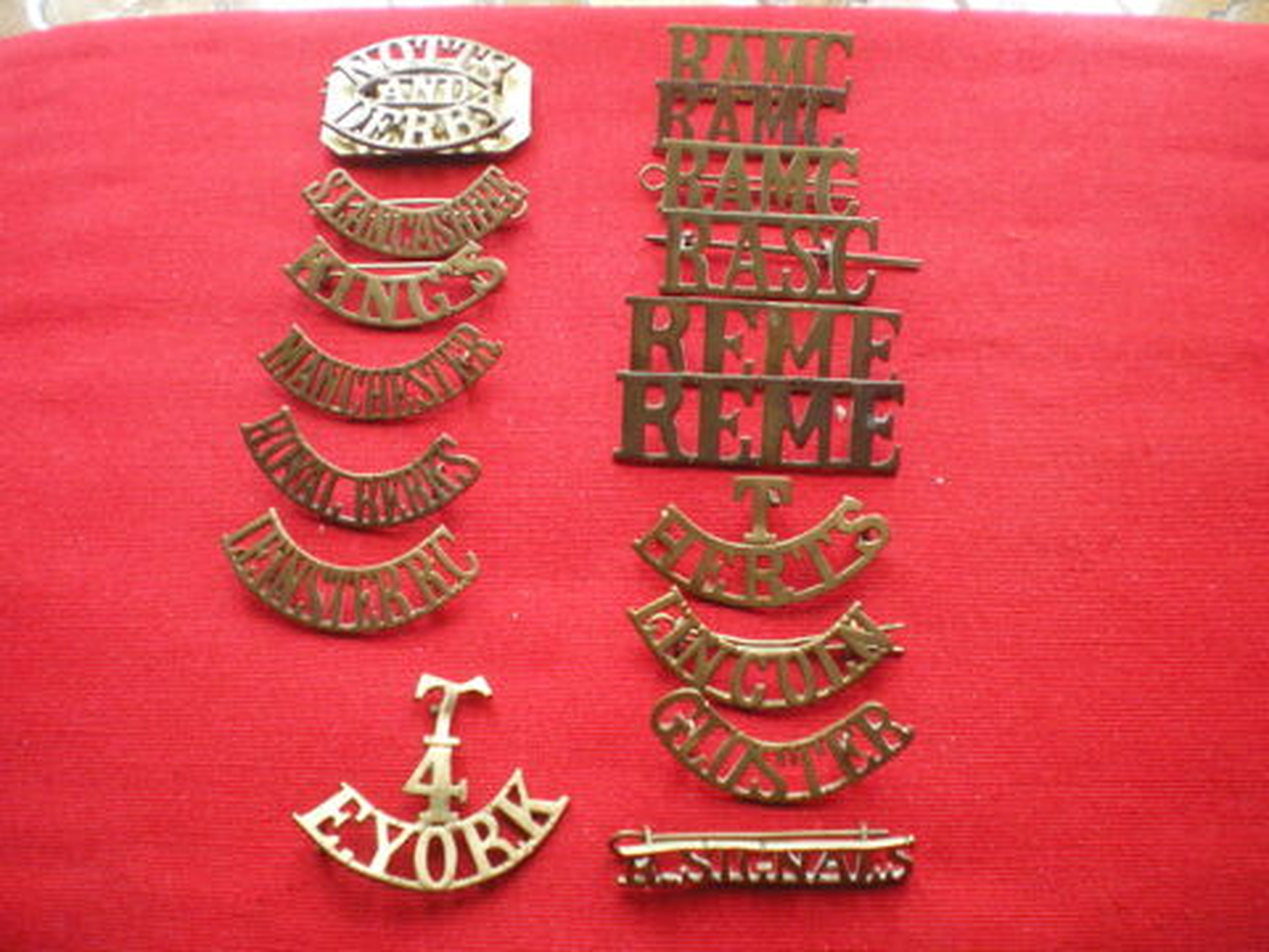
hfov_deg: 49.0
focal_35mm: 38
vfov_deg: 37.7
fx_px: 1393
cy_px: 476
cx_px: 634
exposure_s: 1/25
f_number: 3.1
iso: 400
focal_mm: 6.3
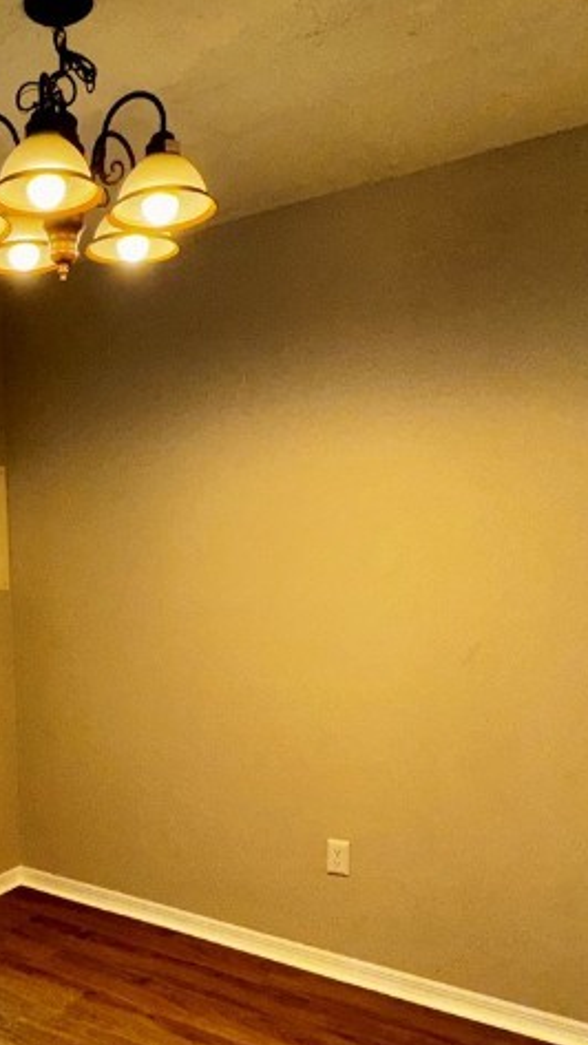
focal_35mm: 33
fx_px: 915
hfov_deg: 33.2
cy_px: 740
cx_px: 27
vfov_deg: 57.4
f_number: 2.2
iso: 100
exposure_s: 1/120
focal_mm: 2.22
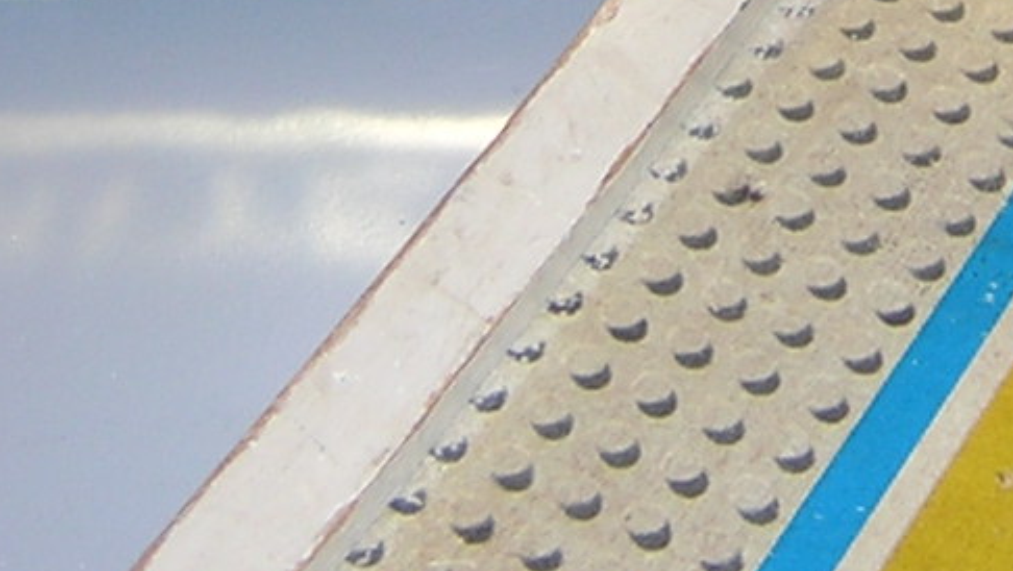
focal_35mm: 129
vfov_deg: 8.8
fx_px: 3467
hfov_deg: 16.5
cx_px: 761
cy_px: -631
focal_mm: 4.7
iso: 100
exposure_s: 1/60.1
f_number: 2.6
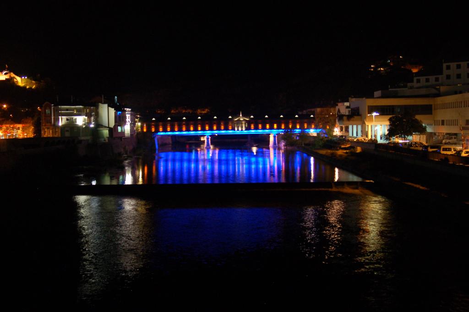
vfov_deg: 28.9
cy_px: 156
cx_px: 234
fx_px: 605
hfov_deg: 42.4
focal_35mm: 46
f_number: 4.5
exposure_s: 1/1.6
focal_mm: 31
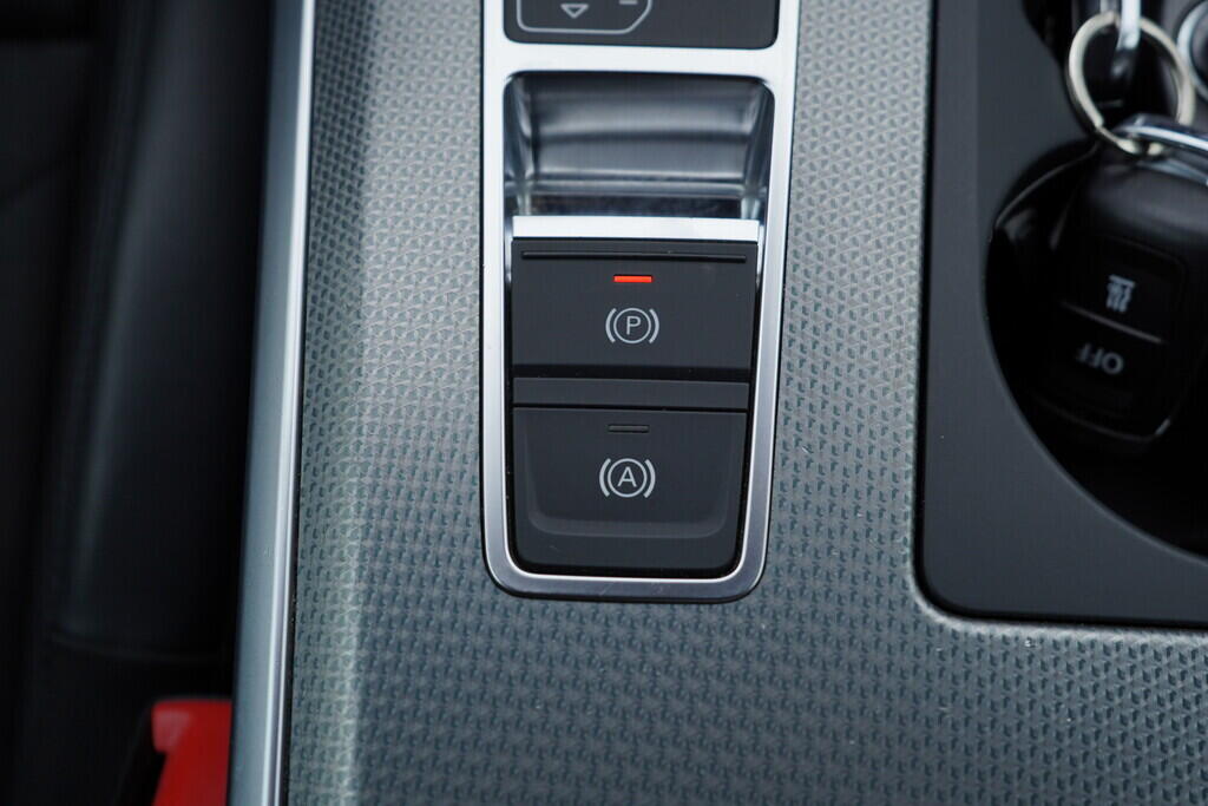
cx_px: 604
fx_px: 1208
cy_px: 403
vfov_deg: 36.9
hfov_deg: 53.1
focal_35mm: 36
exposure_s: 1/60
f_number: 3.5
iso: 125
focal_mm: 24
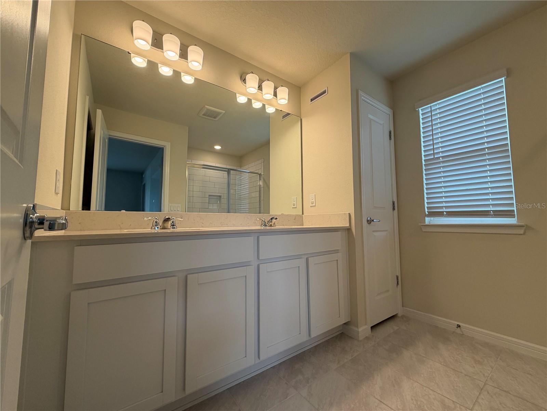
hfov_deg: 102.1
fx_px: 221
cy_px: 206
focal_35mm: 14
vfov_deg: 85.7
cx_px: 274
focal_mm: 2.22
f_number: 2.2
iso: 64
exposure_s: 1/120
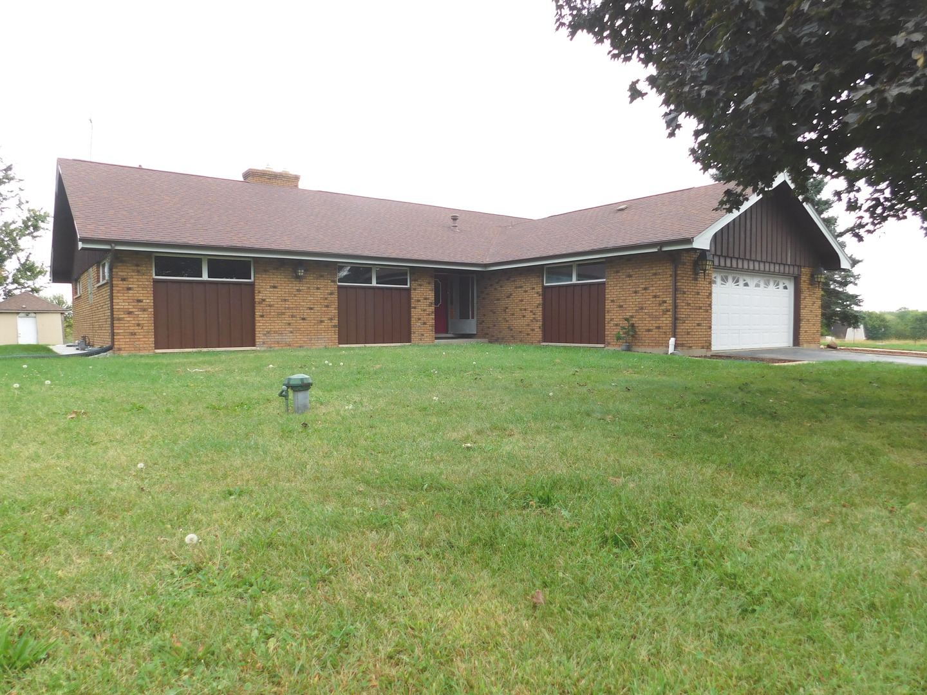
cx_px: 464
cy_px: 348
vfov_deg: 58.9
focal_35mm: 23
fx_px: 616
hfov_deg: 73.9
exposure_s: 1/250
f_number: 3
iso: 125
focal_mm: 4
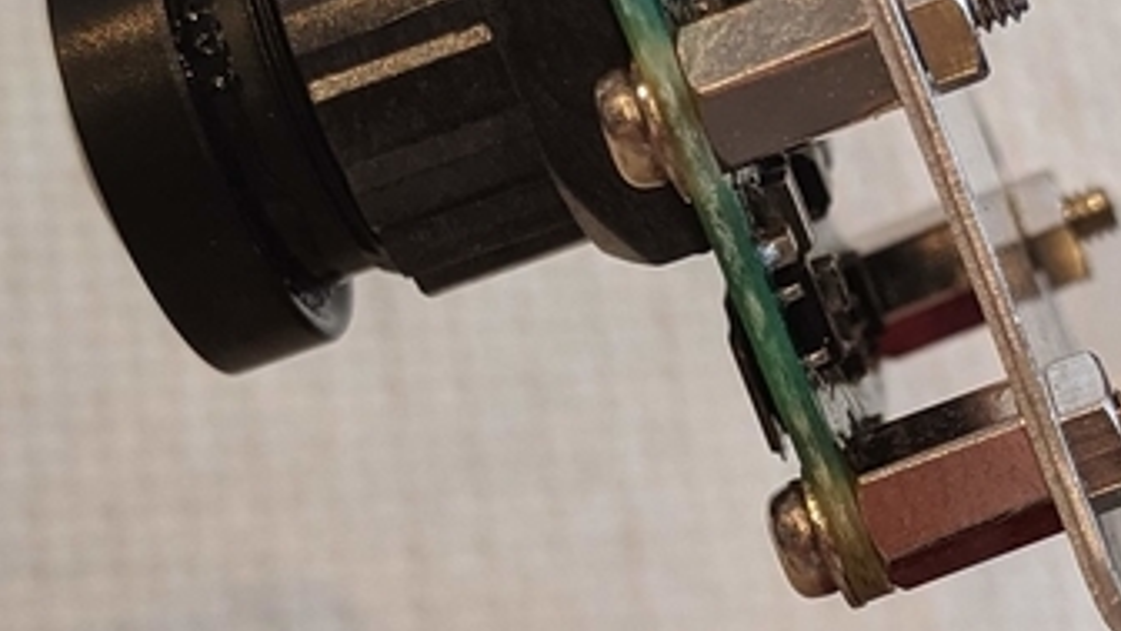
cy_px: 337
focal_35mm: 105
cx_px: 1008
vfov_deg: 11.5
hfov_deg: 20.0
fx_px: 3121
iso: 130
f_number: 1.8
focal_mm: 4.44
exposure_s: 1/24
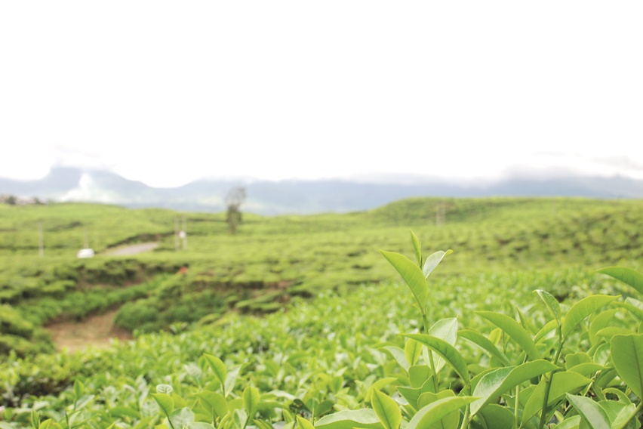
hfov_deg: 37.9
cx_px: 322
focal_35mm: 52
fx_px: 938
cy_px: 214
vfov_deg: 25.8
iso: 100
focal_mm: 35
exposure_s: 1/60
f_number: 8
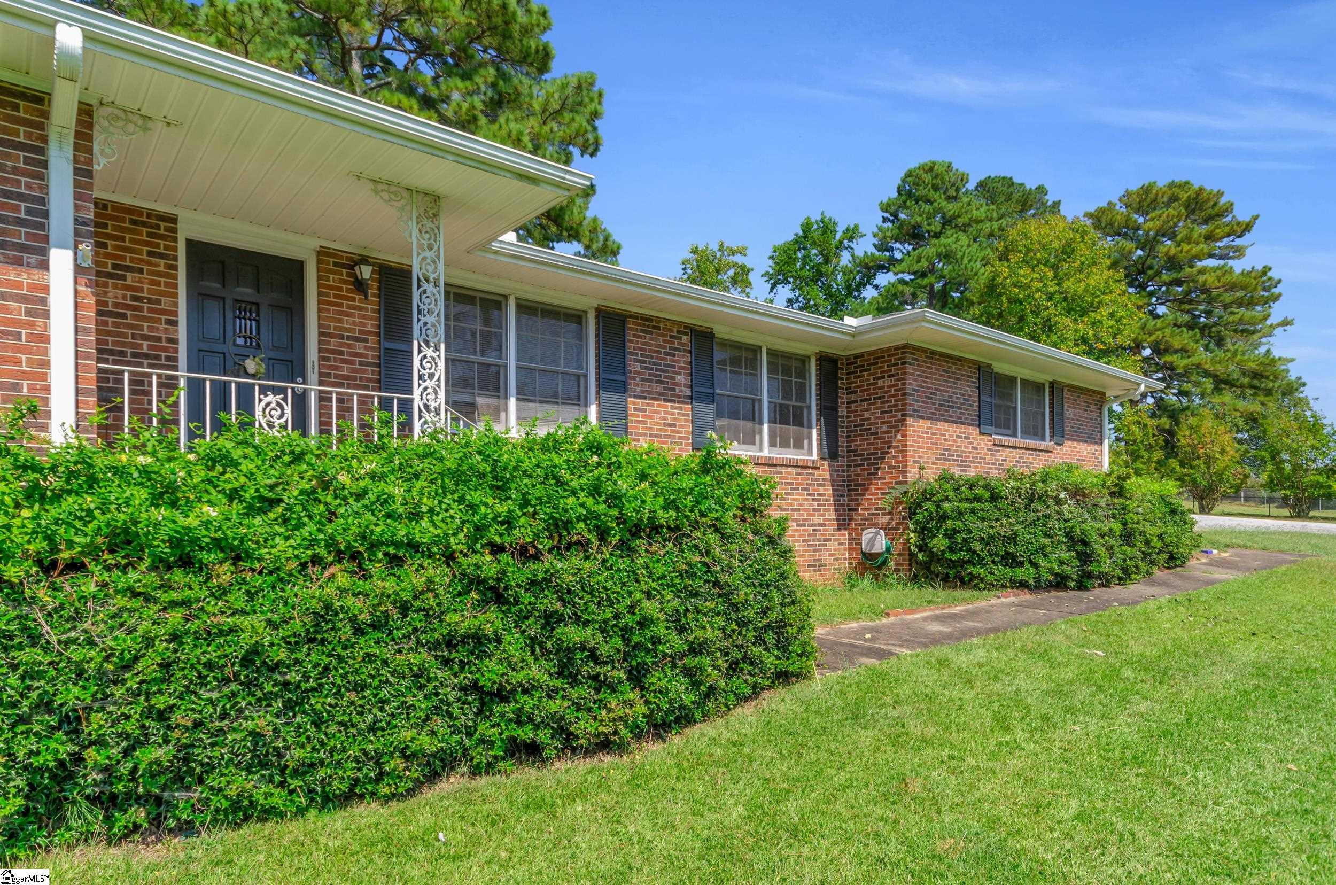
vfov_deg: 59.3
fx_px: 778
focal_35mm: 21
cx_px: 668
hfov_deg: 81.3
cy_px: 442
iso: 200
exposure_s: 1/125
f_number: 9
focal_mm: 14
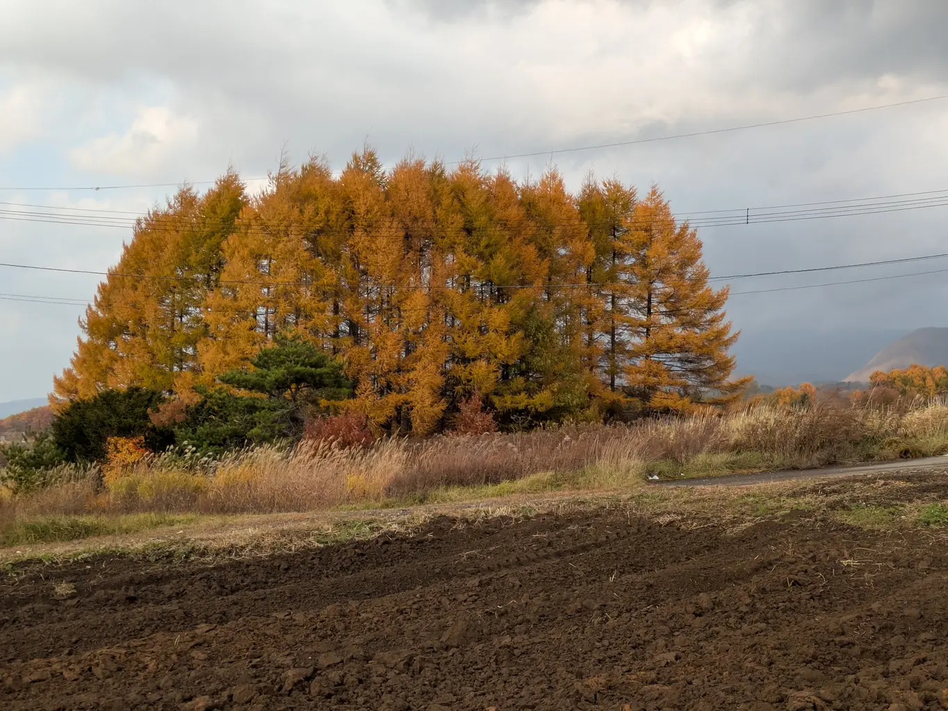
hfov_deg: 37.5
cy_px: 356
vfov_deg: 28.6
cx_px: 474
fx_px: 1397
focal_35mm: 51
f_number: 1.89
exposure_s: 1/1149
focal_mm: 5.43
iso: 50
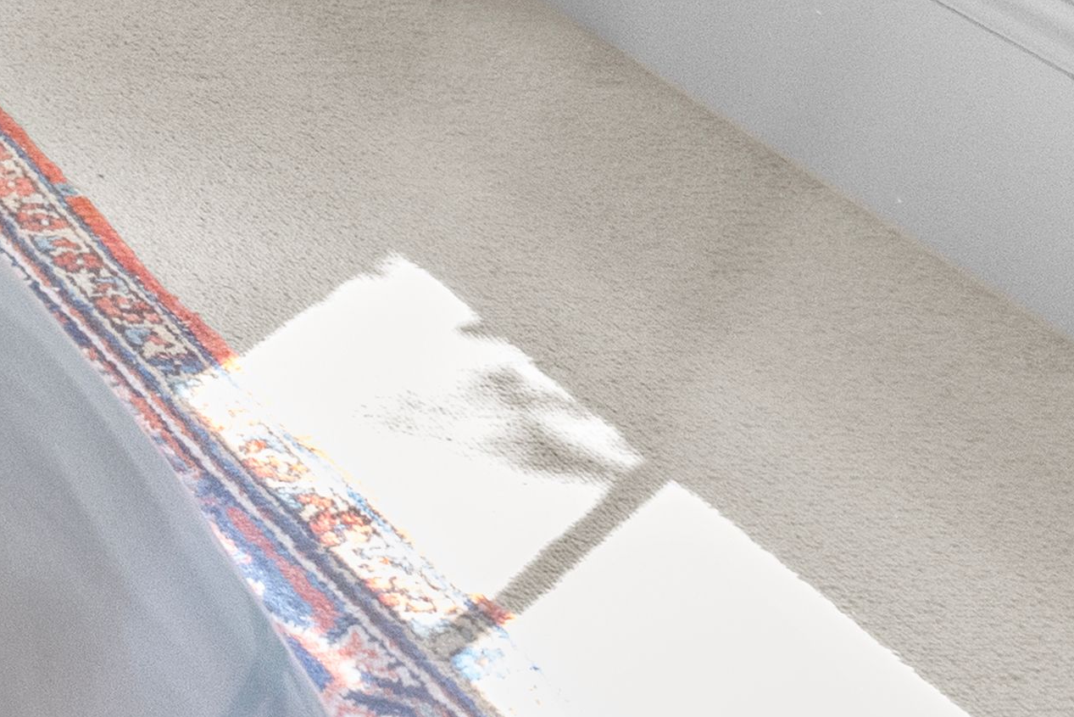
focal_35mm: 112
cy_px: -1403
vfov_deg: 9.6
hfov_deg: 13.4
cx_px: -1524
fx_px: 3334
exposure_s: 1/20
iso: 2500
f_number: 11
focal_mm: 14.9
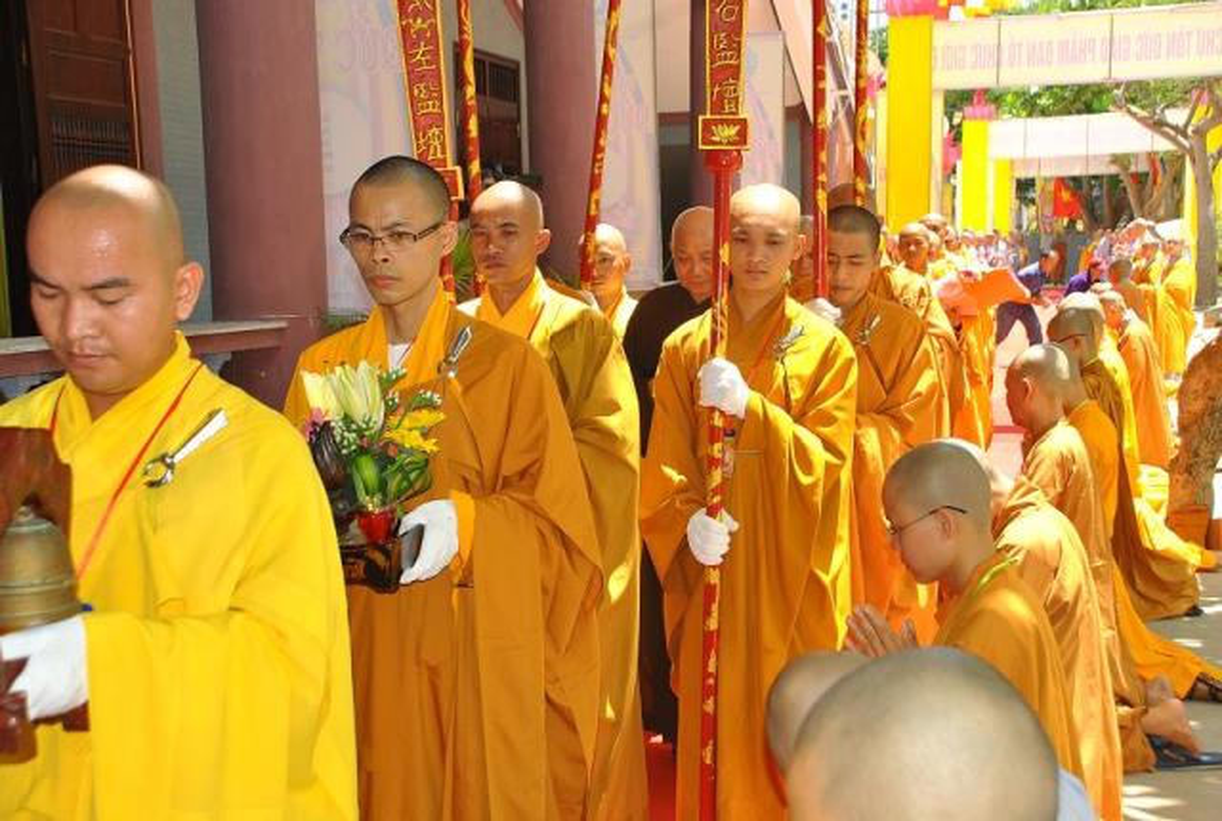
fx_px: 1633
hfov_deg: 41.0
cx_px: 611
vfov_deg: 28.2
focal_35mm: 48
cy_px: 410
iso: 200
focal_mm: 32
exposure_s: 1/160
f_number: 5.6
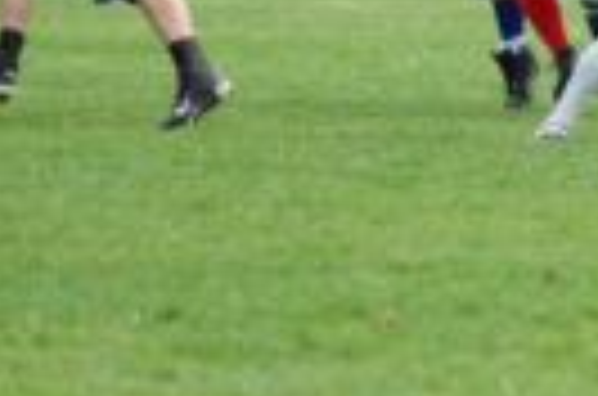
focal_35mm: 612
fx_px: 10142
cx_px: 866
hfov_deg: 3.4
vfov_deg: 2.2
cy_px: -216
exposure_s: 1/1000
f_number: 4.2
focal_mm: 120
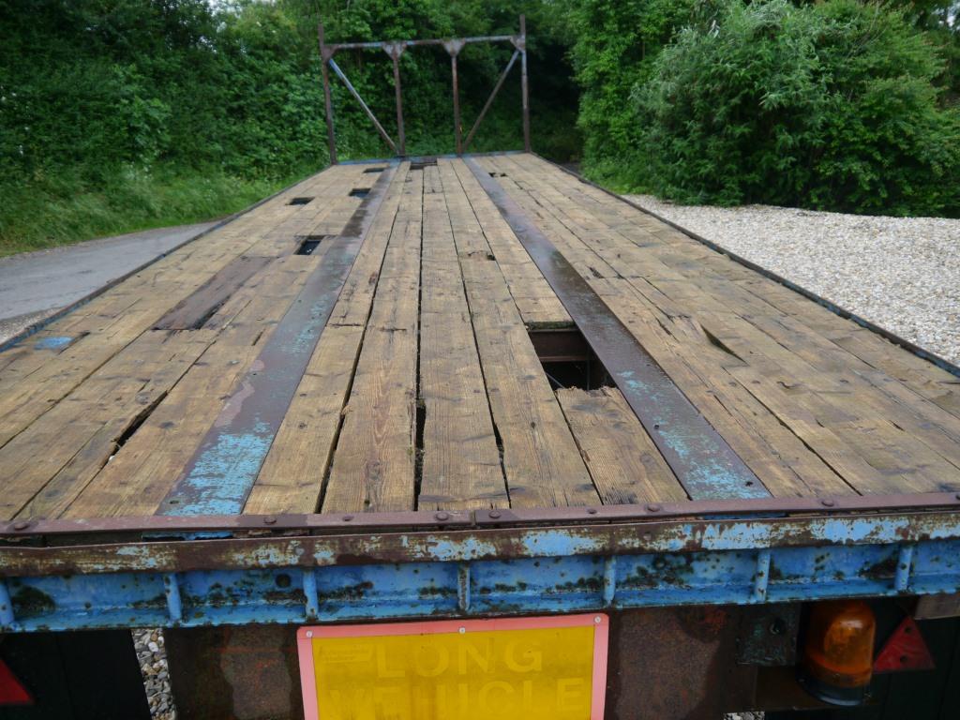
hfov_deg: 63.4
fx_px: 777
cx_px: 480
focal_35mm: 28
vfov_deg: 49.7
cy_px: 360
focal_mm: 14
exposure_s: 1/160
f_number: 4
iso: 160
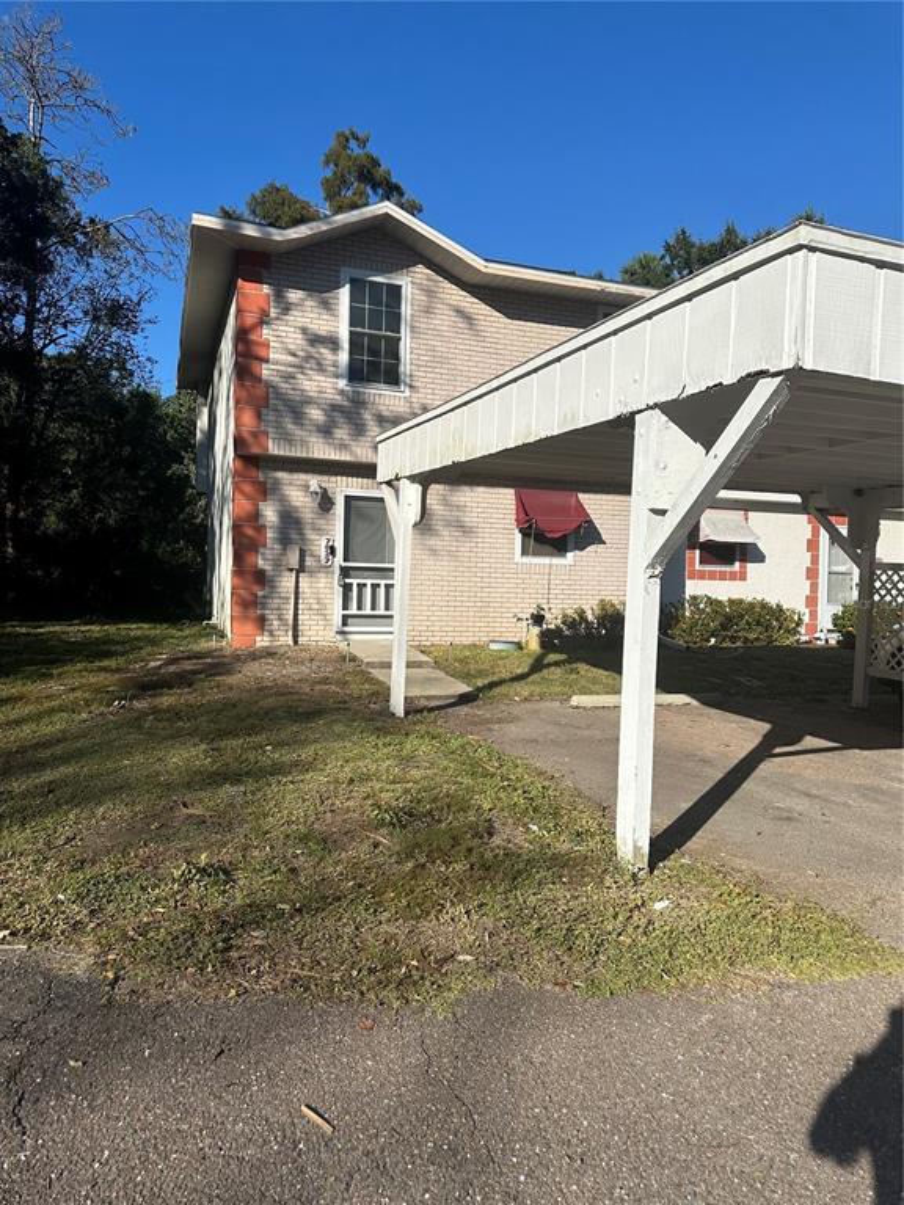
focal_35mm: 24
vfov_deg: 71.6
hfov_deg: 56.8
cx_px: 452
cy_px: 602
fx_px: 836
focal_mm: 6.86
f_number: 1.78
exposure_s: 1/5848
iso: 80
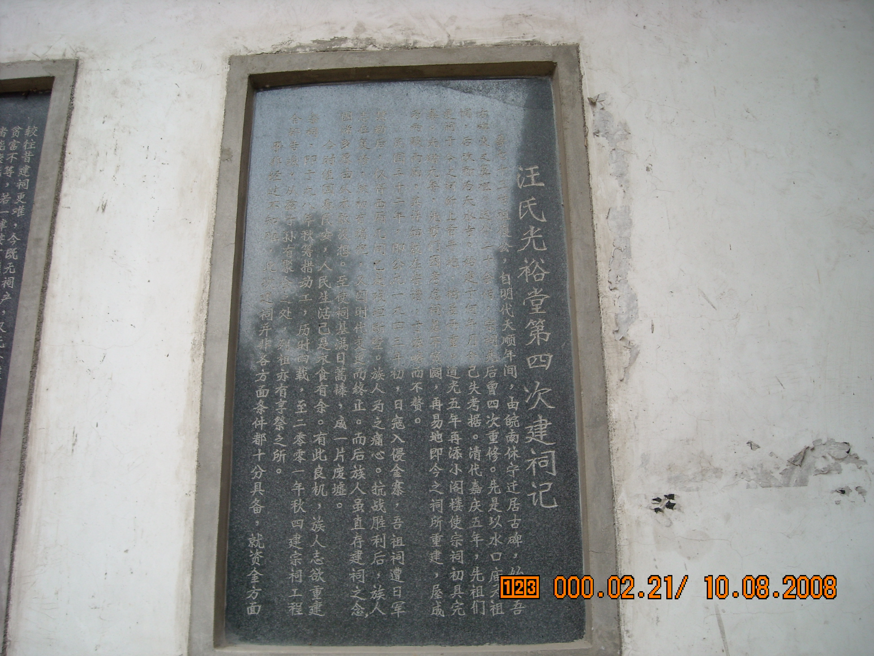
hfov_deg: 52.6
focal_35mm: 35
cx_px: 437
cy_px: 328
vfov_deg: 40.7
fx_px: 884
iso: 64
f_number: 2.8
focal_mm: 5.7
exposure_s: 1/209
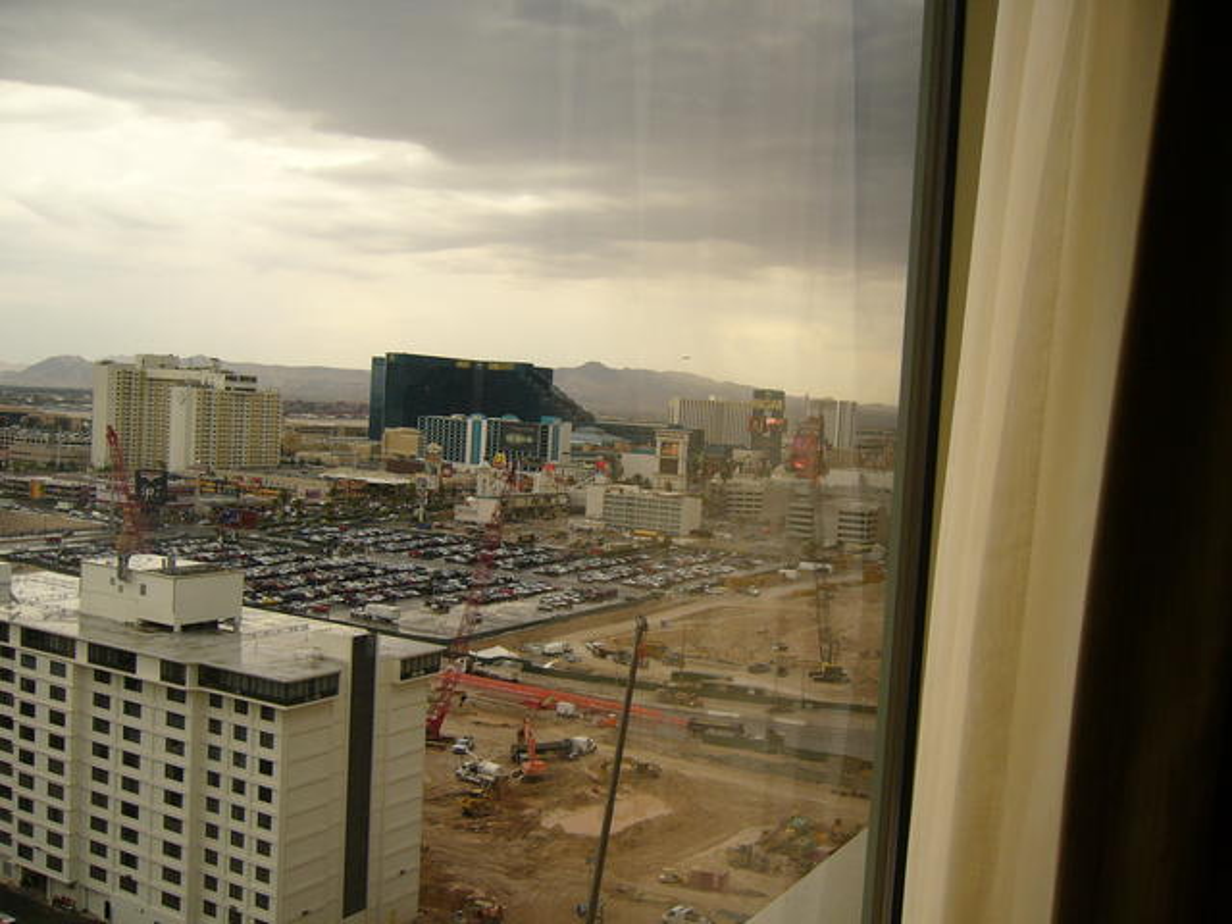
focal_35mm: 35
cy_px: 462
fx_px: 1246
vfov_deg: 40.7
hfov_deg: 52.6
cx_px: 616
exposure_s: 1/100
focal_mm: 5.8
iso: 100
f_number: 2.8
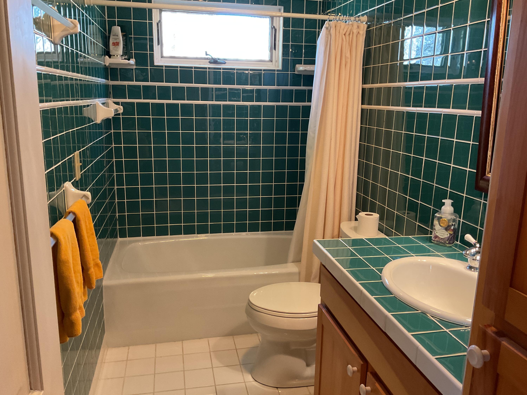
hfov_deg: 61.7
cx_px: 264
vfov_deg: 48.2
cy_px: 198
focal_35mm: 29
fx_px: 442
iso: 250
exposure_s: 1/40
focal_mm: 3
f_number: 1.8
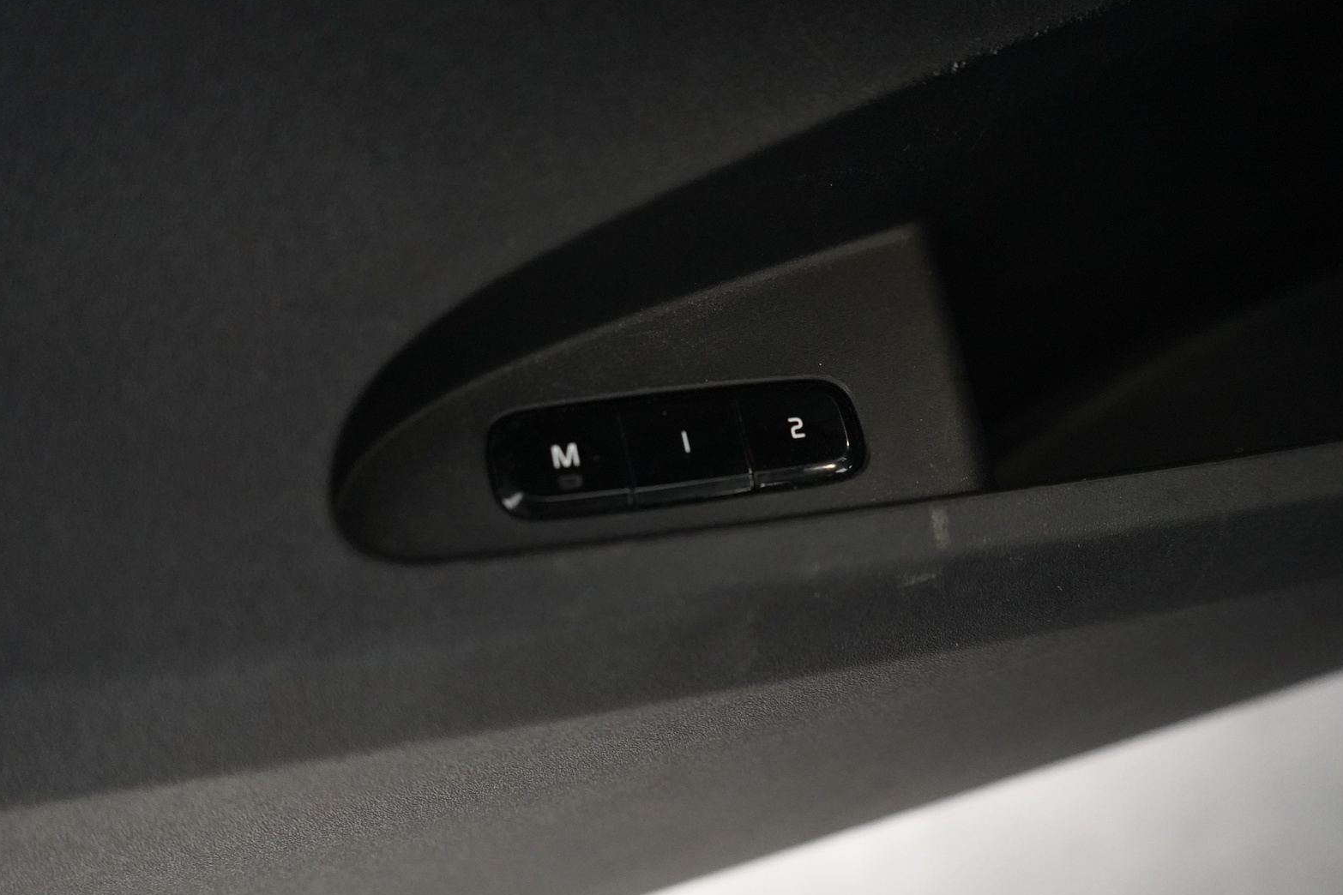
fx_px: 1119
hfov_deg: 61.9
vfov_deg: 43.6
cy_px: 443
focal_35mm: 30
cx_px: 676
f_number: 3.5
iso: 12800
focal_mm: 29
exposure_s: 1/80
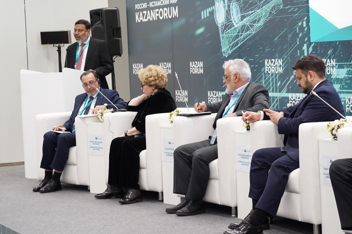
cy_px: 117
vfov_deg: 13.0
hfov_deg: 19.5
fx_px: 1026
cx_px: 176
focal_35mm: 105
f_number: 5.6
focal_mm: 70
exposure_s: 1/125
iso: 3200
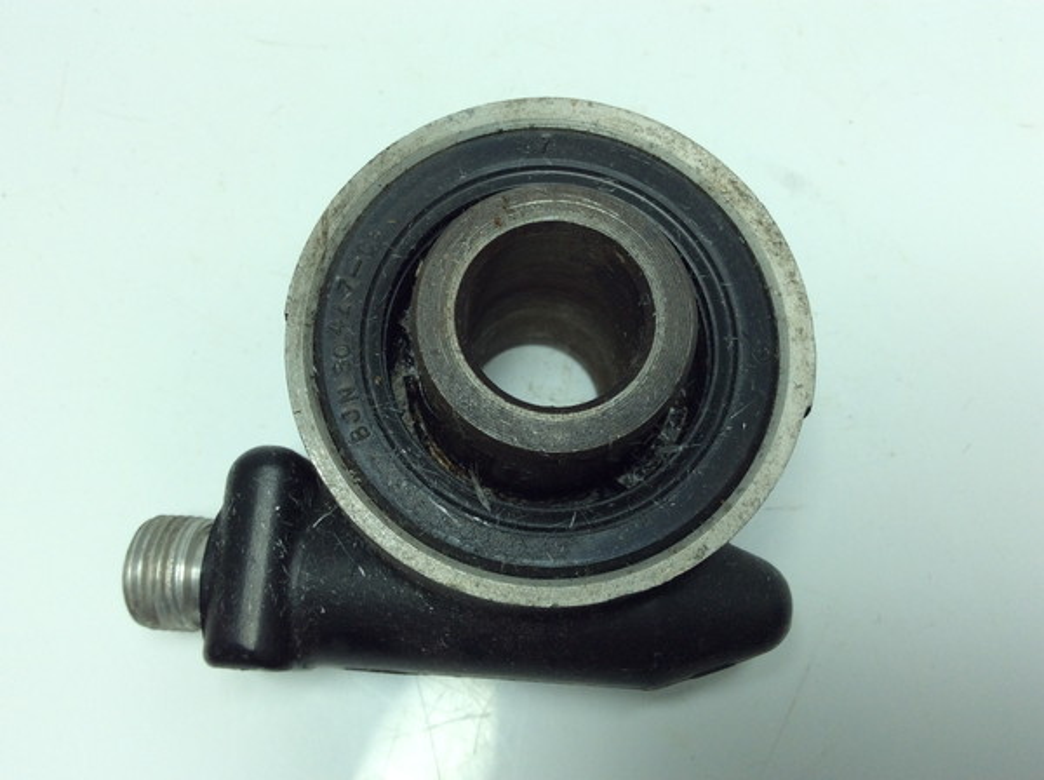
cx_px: 522
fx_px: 964
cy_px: 390
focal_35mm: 32
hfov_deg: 56.9
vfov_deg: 44.0
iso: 32
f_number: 2.4
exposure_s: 1/312
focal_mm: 3.3
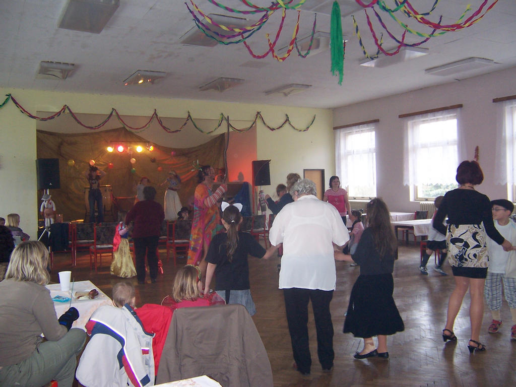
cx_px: 258
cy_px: 194
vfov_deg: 42.9
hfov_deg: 55.4
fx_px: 492
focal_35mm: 33
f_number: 2.8
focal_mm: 5.5
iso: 140
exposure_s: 1/60
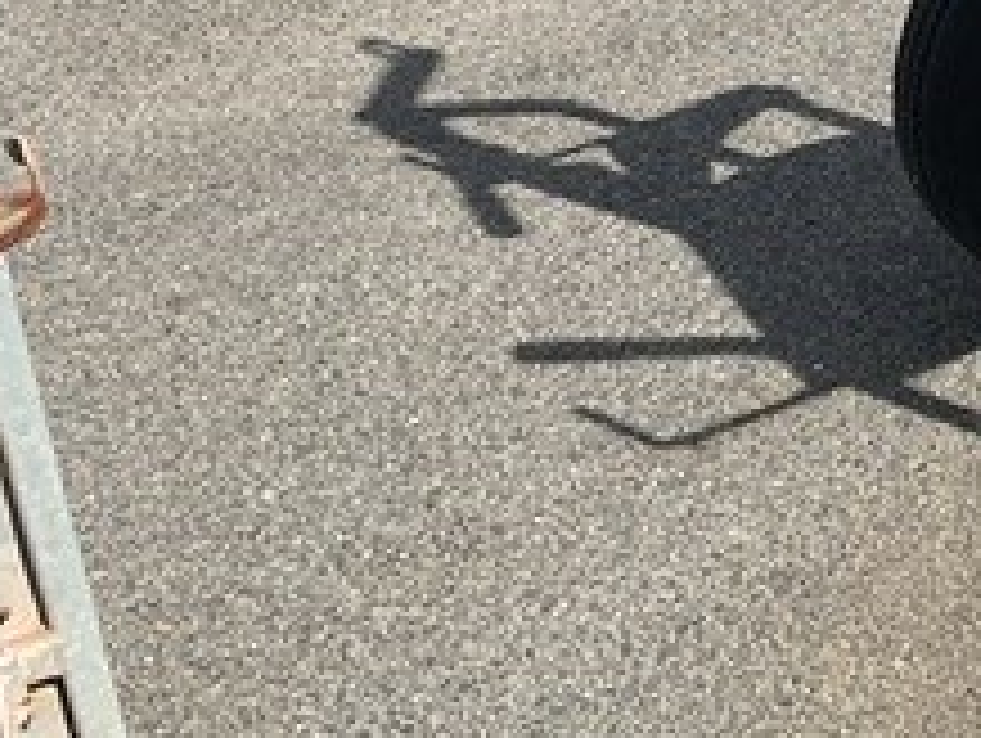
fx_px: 2412
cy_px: -261
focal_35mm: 85
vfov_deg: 16.3
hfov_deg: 20.5
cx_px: 1354
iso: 16
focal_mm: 3
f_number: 1.8
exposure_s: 1/2058
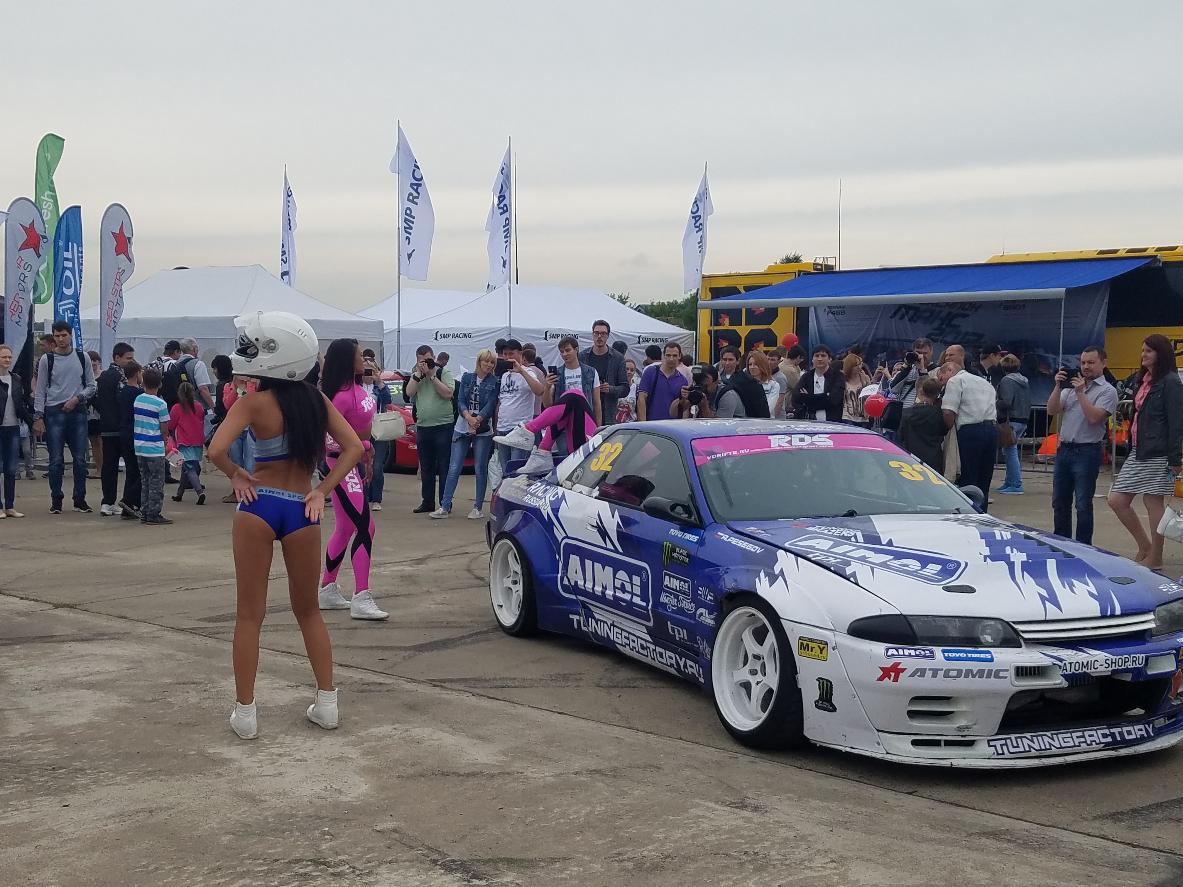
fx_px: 889
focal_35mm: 26
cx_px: 592
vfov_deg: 53.1
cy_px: 444
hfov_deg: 67.3
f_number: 1.7
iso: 50
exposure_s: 1/1656
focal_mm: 4.2
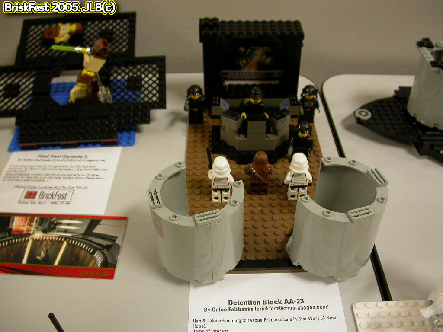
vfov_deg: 37.7
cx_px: 222
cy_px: 166
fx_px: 486
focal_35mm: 38
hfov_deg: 49.0
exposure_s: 1/16
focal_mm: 7.85
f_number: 2.6
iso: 100
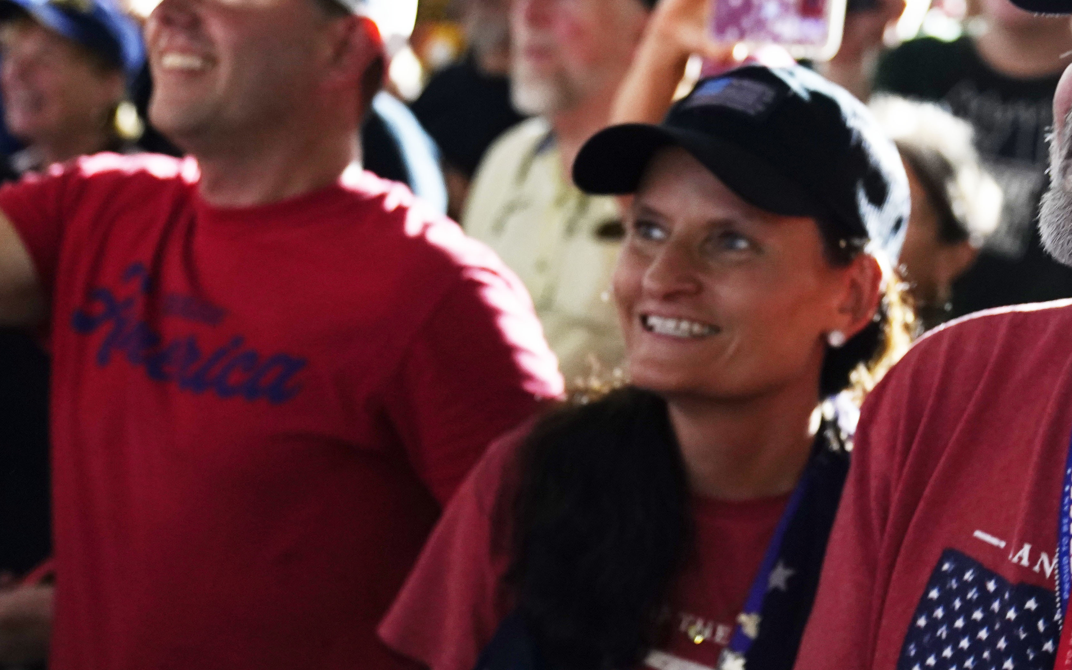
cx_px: 916
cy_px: 410
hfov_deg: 26.1
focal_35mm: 77
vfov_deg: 16.9
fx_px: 2250
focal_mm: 42
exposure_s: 1/160
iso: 2500
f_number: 2.8
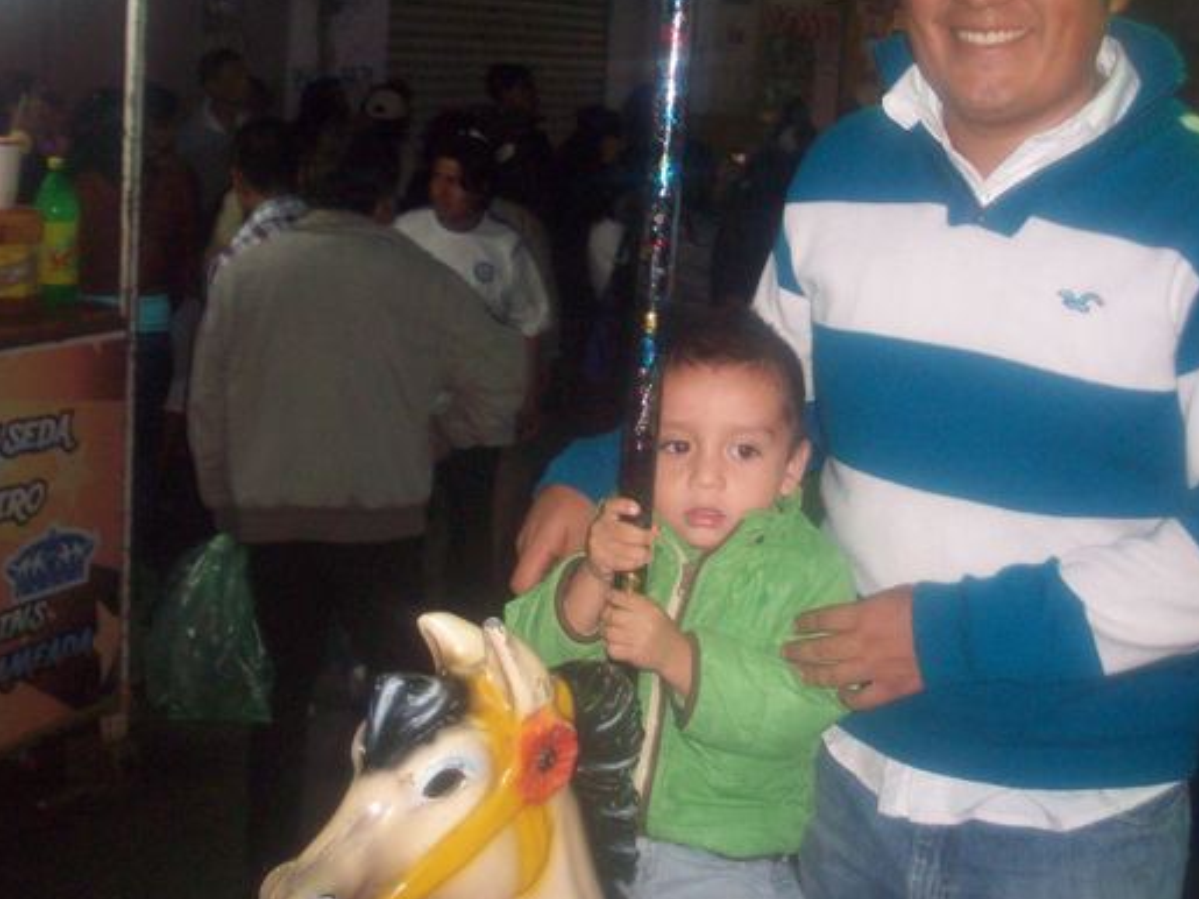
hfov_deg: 41.1
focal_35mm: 46
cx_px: 689
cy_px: 433
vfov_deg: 31.5
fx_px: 1593
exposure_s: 1/45
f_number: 2.8
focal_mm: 6.2
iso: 160
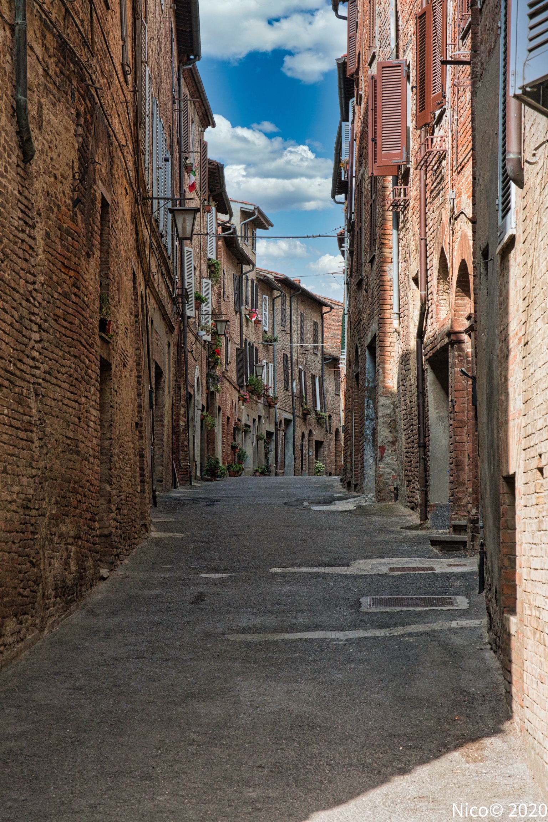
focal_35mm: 82
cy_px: 411
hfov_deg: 16.6
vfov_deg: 24.6
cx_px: 274
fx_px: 1884
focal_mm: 55
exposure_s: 1/500
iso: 2500
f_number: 9
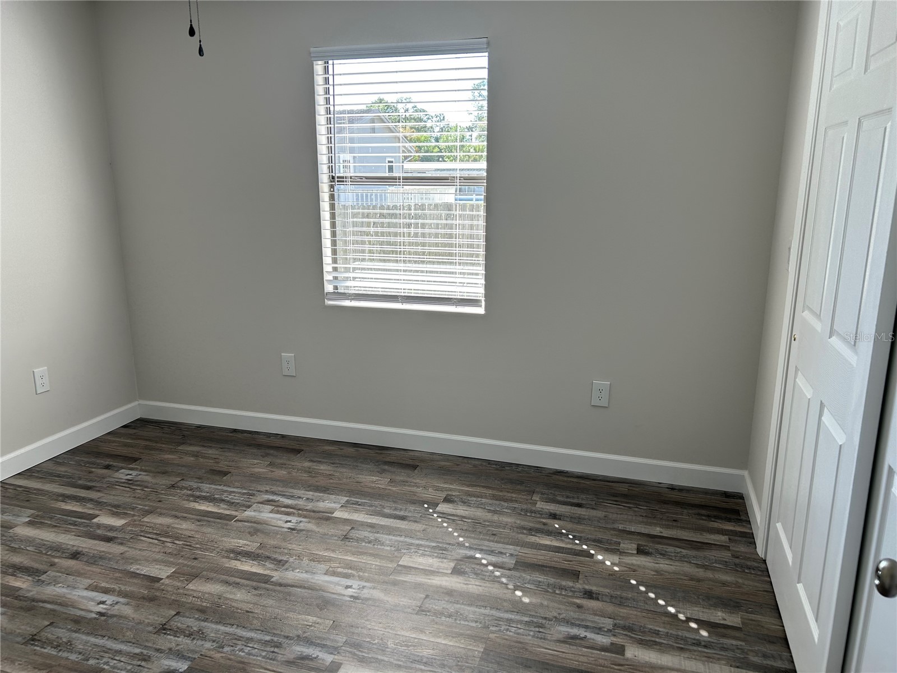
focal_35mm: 26
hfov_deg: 67.3
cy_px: 336
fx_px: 674
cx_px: 448
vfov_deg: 53.1
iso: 50
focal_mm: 5.7
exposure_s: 1/205
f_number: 1.5
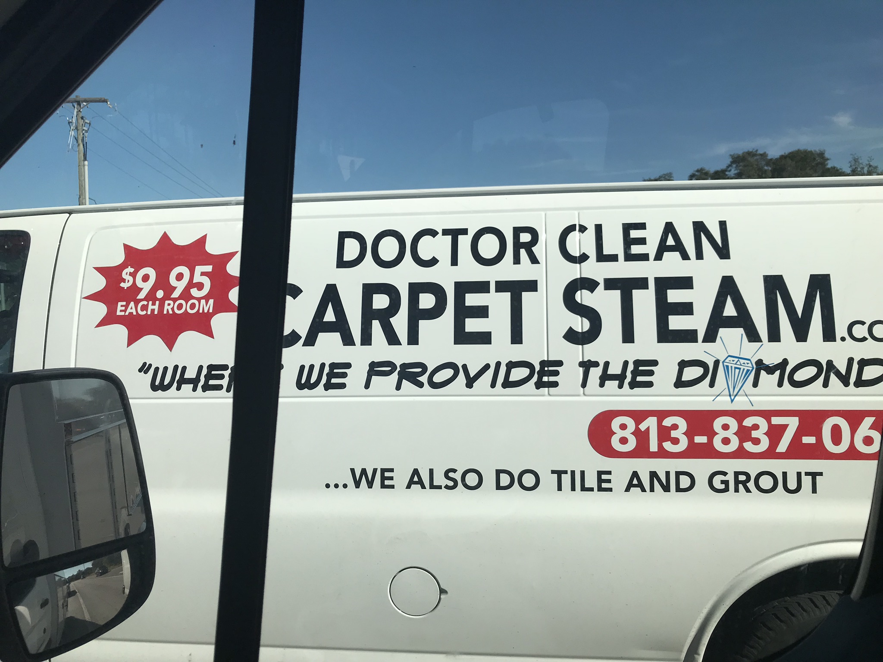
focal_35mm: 28
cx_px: 442
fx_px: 714
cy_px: 331
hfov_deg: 63.4
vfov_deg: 49.7
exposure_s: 1/1916
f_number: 1.8
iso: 20
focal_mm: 3.99
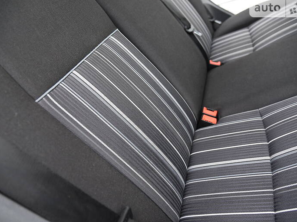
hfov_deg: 65.3
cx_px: 145
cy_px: 109
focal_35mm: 27
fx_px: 232
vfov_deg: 51.4
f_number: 4
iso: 400
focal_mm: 24
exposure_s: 1/60
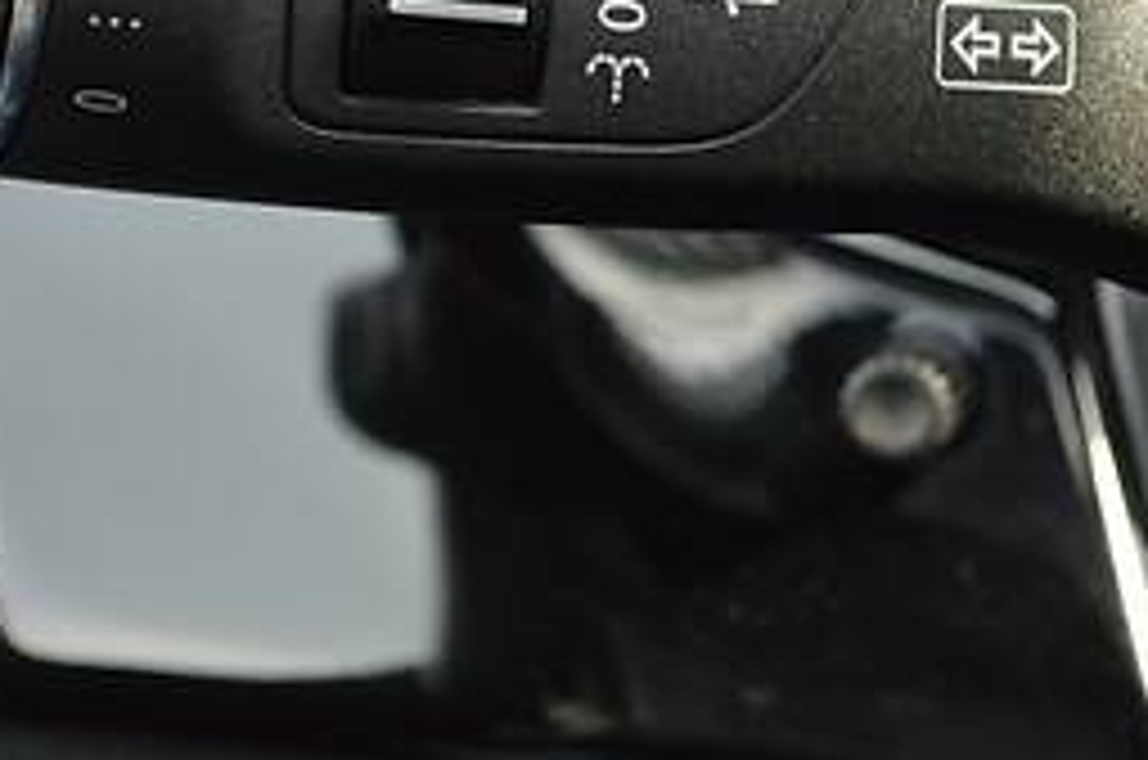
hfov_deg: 9.1
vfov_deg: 6.0
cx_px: 549
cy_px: 130
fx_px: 7193
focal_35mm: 226
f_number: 5.3
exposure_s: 1/60
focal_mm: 48
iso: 560
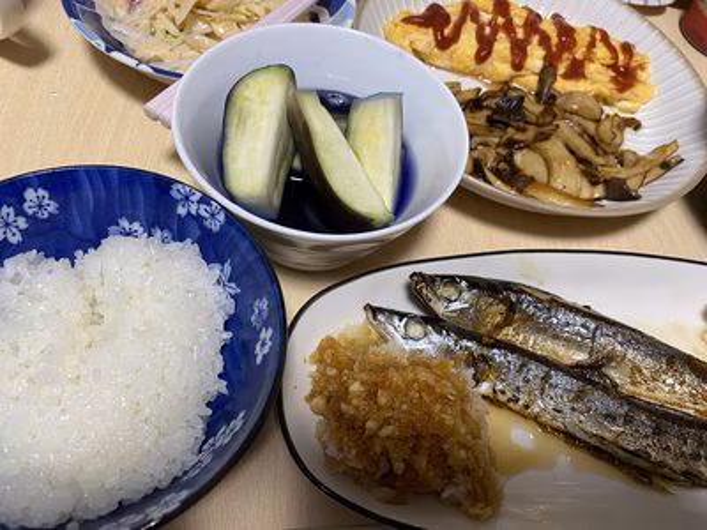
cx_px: 354
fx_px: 531
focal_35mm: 26
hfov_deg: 67.3
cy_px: 265
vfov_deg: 53.1
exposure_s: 1/72
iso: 100
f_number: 1.8
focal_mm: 4.25
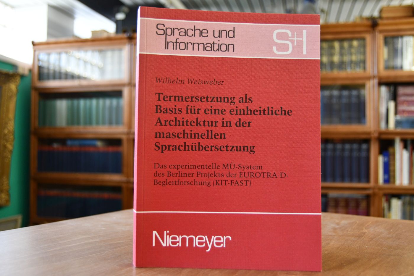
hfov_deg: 55.8
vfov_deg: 38.9
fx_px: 391
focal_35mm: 34
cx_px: 207
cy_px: 138
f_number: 3.8
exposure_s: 1/125
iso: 1400
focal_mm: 23
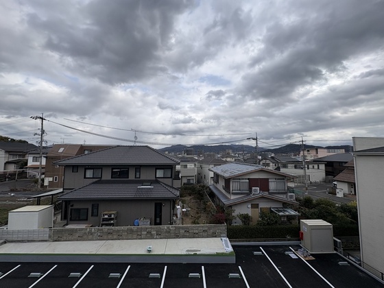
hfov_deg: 102.1
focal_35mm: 14
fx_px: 155
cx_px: 192
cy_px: 144
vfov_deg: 85.7
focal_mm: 2.22
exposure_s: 1/2674
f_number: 2.2
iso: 50
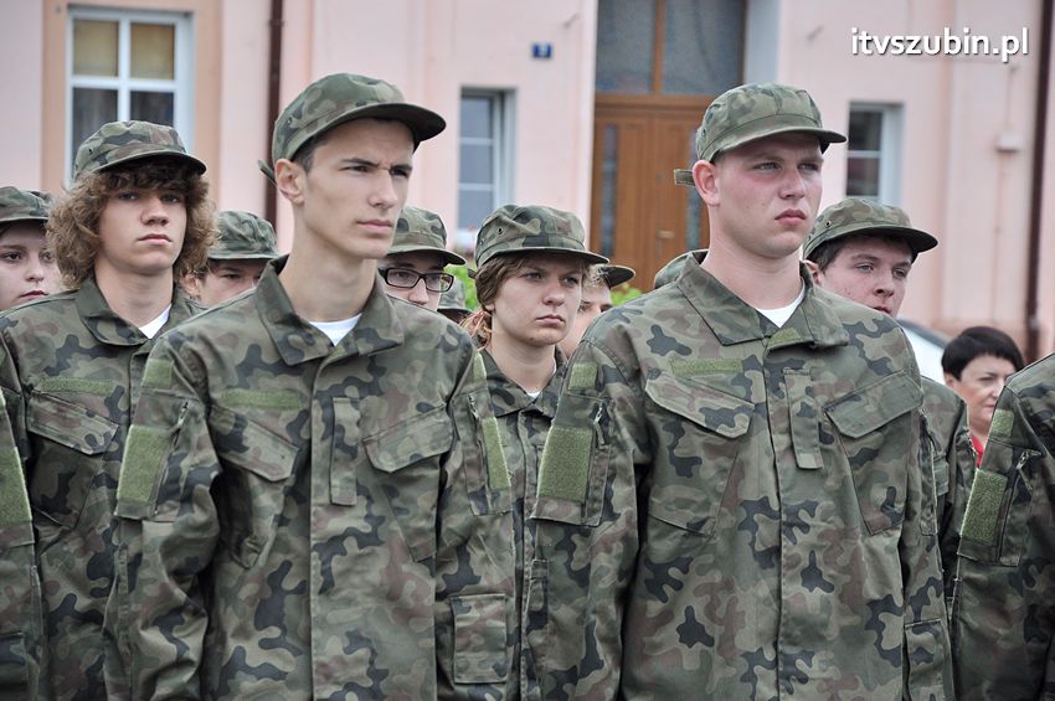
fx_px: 4611
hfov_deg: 13.1
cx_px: 528
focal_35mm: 158
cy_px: 350
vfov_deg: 8.7
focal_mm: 105
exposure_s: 1/400
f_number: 5.6
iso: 500
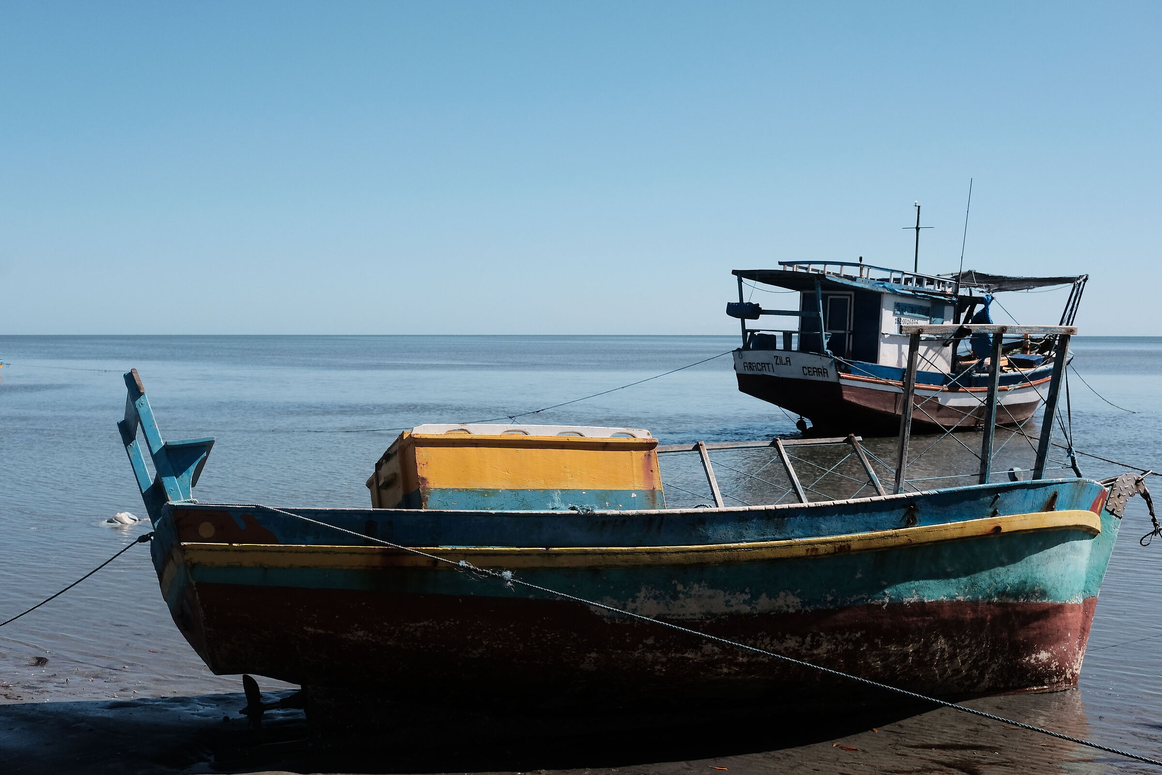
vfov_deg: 32.6
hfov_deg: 47.4
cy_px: 388
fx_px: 1323
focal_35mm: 41
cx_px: 581
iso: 800
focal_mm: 27
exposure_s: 1/2000
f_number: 8
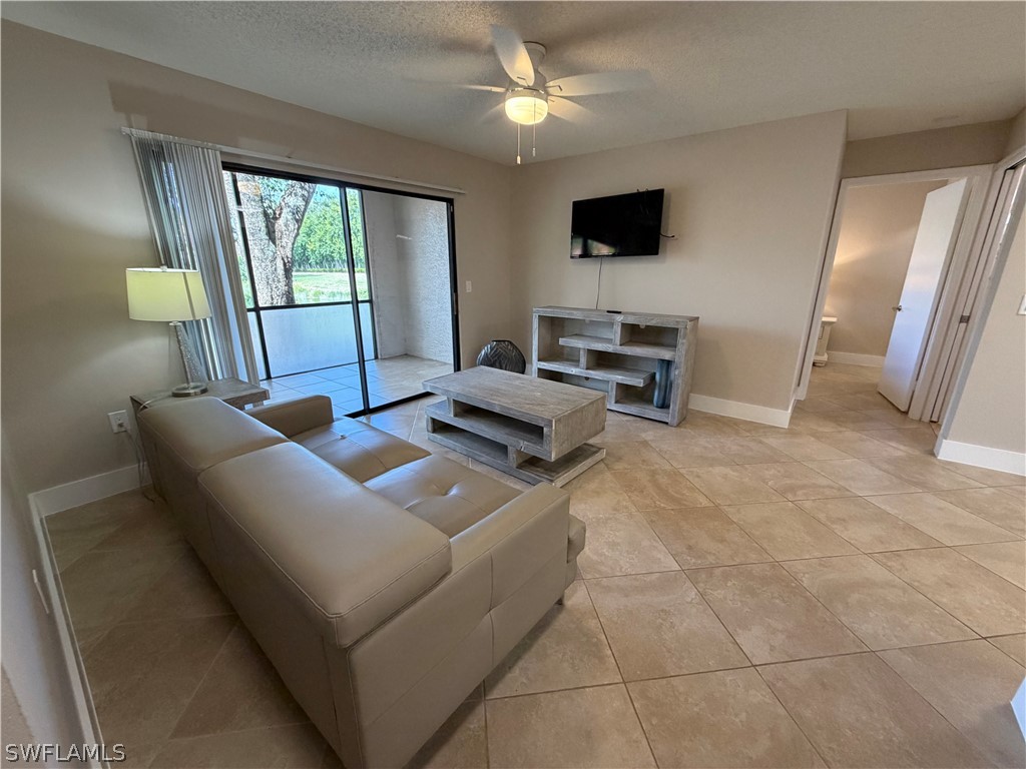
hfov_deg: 102.1
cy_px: 384
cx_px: 513
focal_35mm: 14
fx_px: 415
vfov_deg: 85.7
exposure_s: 1/120
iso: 320
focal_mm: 2.22
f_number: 2.2
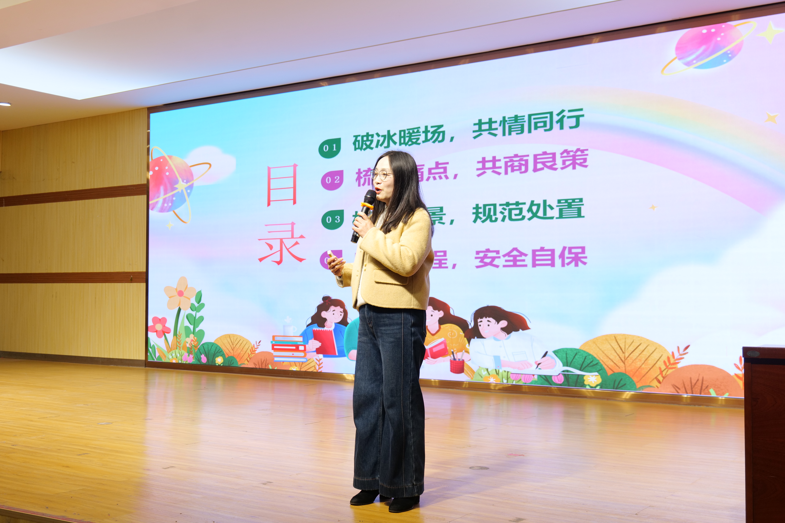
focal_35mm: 42
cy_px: 262
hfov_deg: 46.4
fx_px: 916
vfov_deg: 31.9
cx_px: 392
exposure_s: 1/250
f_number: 4.9
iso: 1000
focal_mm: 42
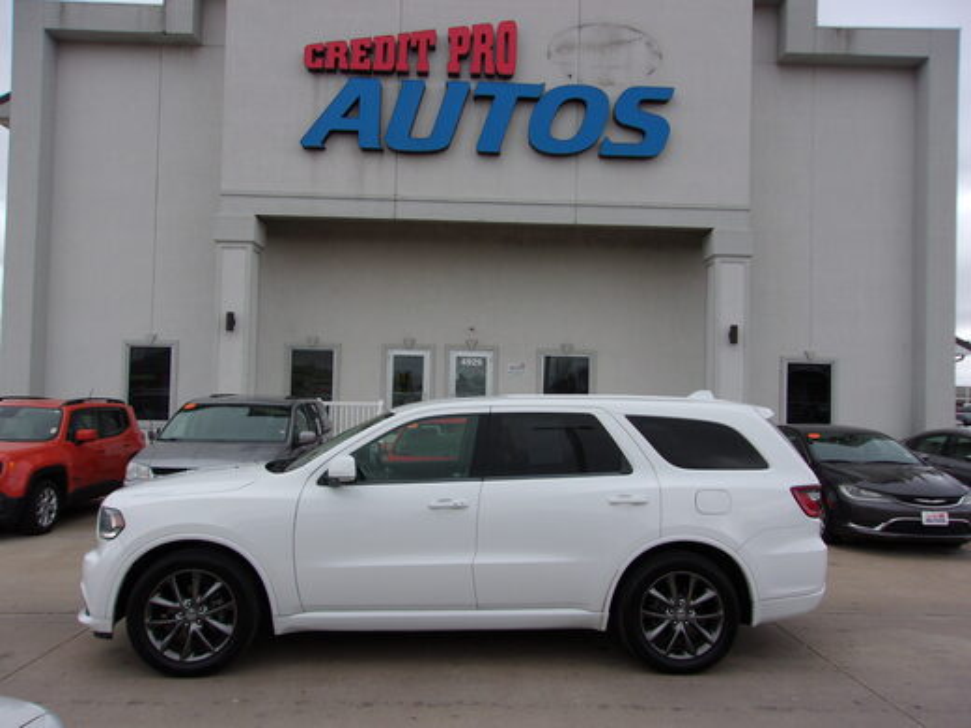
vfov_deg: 51.4
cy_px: 364
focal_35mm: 27
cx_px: 486
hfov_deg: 65.3
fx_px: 757
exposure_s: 1/340
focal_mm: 4.9
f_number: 3
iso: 80
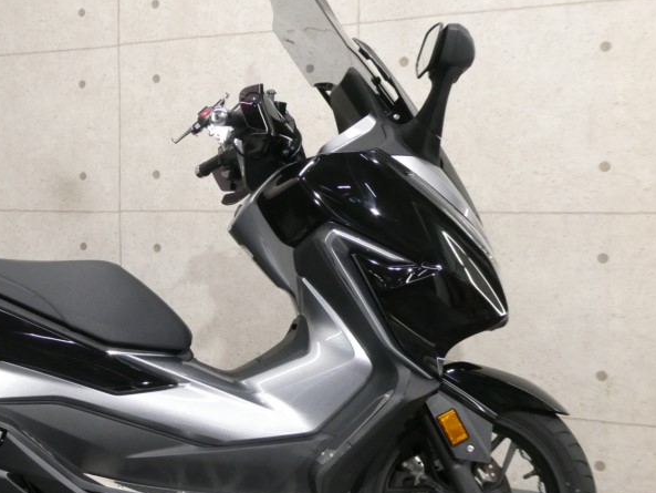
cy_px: 260
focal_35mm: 57
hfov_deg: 32.5
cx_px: 94
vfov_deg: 25.7
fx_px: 1080
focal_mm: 5.8
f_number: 3.6
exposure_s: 1/80
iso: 500
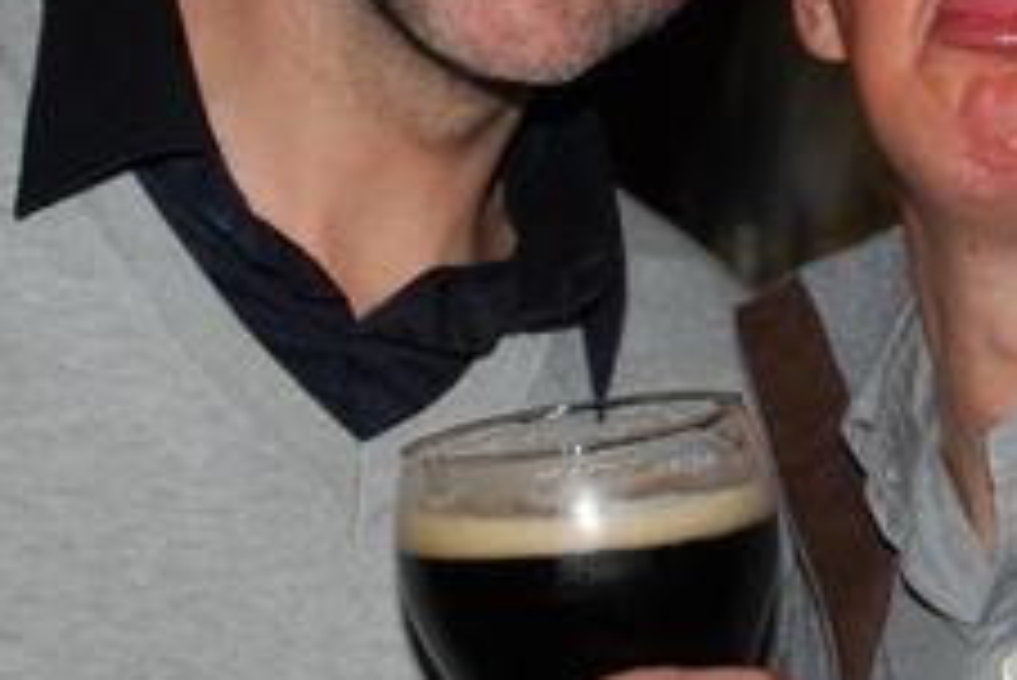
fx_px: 6200
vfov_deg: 6.2
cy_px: -61
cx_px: 1192
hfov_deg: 9.3
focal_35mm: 219
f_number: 5.6
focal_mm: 55
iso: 200
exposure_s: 1/60
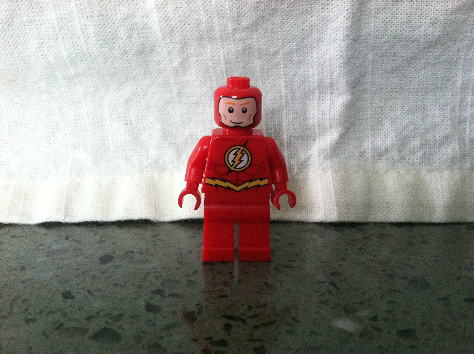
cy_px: 177
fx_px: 479
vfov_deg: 40.6
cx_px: 237
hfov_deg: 52.7
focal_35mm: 35
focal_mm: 3.85
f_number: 2.8
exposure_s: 1/15
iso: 250
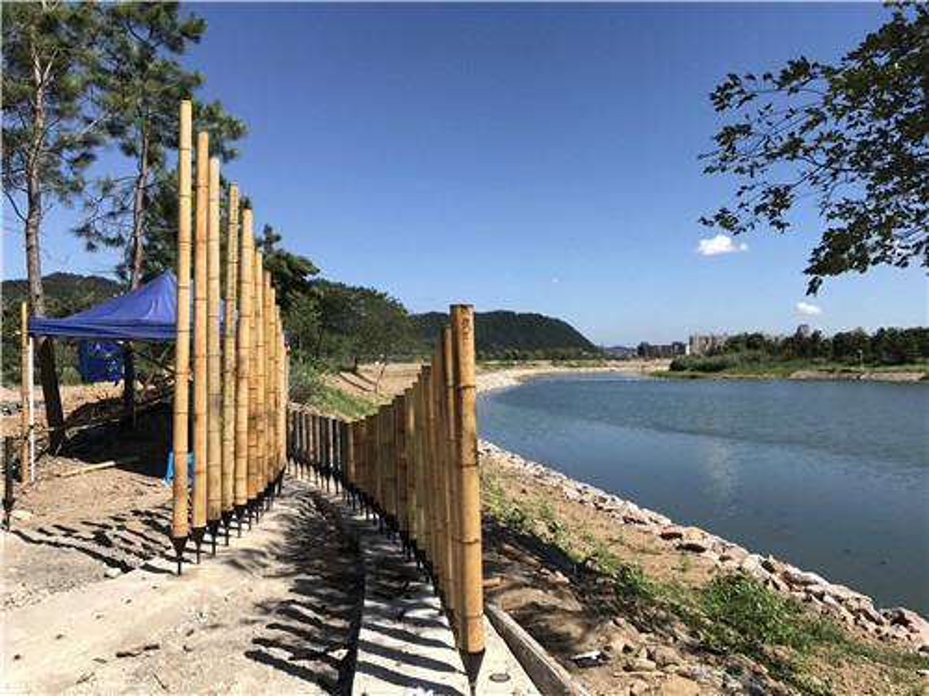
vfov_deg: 49.7
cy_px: 348
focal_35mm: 28
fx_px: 751
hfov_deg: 63.4
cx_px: 464
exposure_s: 1/2660
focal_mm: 3.99
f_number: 1.8
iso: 20
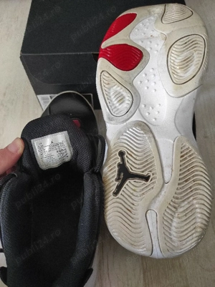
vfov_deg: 69.4
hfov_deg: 54.8
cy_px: 144
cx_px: 108
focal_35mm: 25
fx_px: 207
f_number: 1.89
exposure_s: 1/30
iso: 836
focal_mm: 5.43
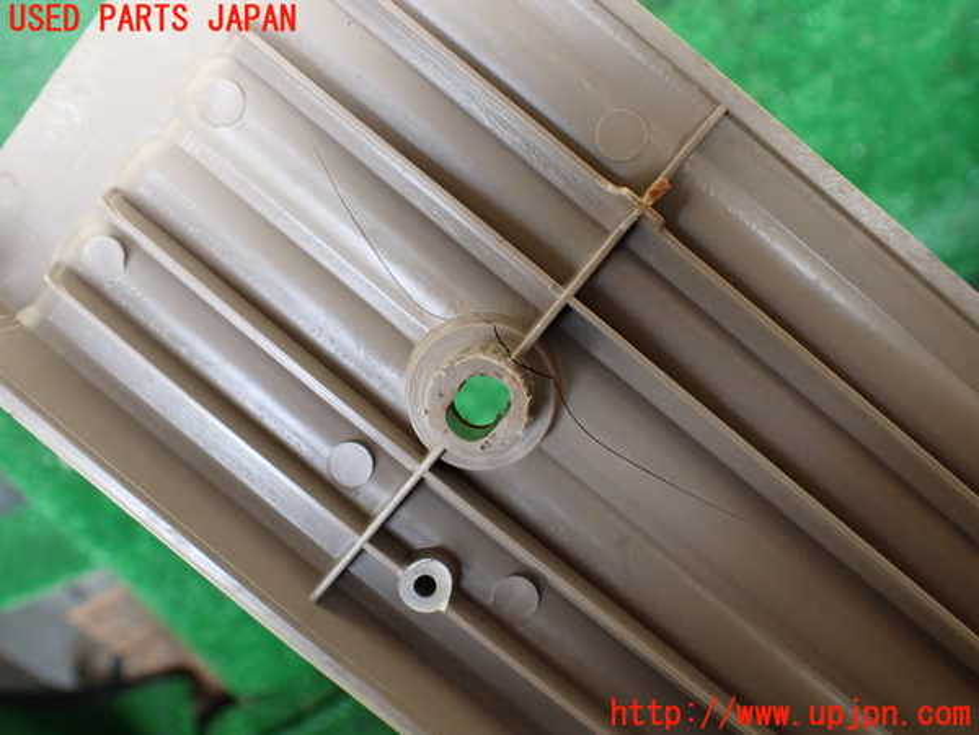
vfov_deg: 46.8
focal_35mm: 30
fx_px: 848
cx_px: 490
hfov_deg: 60.0
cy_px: 368
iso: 400
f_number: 2.3
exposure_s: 1/125
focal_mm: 5.4
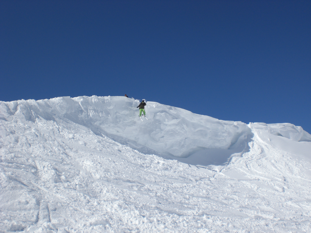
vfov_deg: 37.7
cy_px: 116
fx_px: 341
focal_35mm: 38
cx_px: 156
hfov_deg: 49.0
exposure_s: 1/2000
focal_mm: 6.3
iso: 50
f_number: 4.4
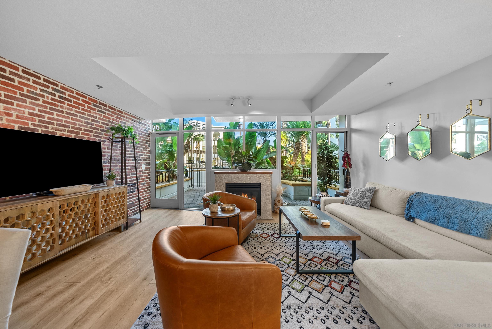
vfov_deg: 90.1
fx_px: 164
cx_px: 246
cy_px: 164
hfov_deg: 112.6
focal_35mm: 12
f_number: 6.3
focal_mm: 12
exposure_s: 1.6
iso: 125
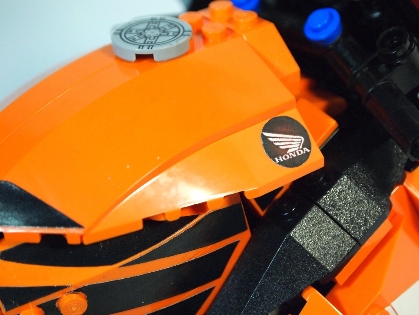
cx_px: 210
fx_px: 1017
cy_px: 158
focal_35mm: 84
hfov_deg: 23.3
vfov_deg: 17.6
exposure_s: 1/80
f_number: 5.6
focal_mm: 42
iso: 1250
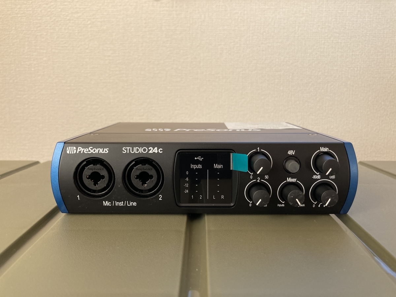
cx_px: 198
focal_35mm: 28
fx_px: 320
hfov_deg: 63.4
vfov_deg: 49.7
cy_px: 148
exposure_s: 1/121
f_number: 1.8
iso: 50
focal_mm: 3.99
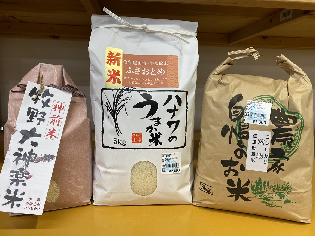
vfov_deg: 51.3
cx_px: 160
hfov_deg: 65.3
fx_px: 246
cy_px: 122
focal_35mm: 27
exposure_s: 1/100
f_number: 1.8
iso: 125
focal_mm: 4.25
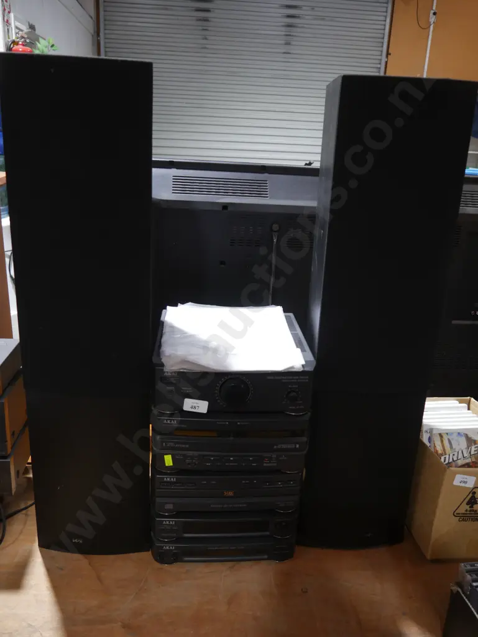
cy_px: 318
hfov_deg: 46.8
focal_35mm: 30
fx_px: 552
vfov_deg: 59.9
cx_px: 239
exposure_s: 1/60
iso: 500
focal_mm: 15
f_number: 3.6
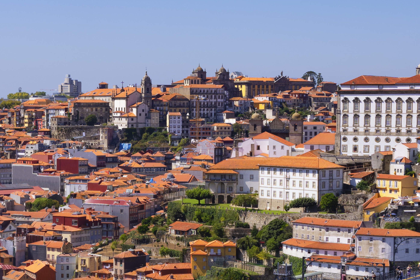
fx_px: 1248
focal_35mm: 107
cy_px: 251
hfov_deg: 19.0
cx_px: 101
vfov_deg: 12.7
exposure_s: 1/160
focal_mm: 35
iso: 100
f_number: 11
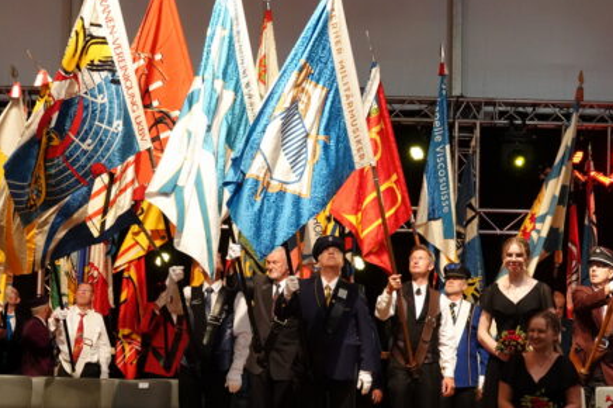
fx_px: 1548
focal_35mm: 91
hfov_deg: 22.4
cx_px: 343
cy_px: 229
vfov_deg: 15.0
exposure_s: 1/160
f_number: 3.5
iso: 1600
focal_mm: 22.19
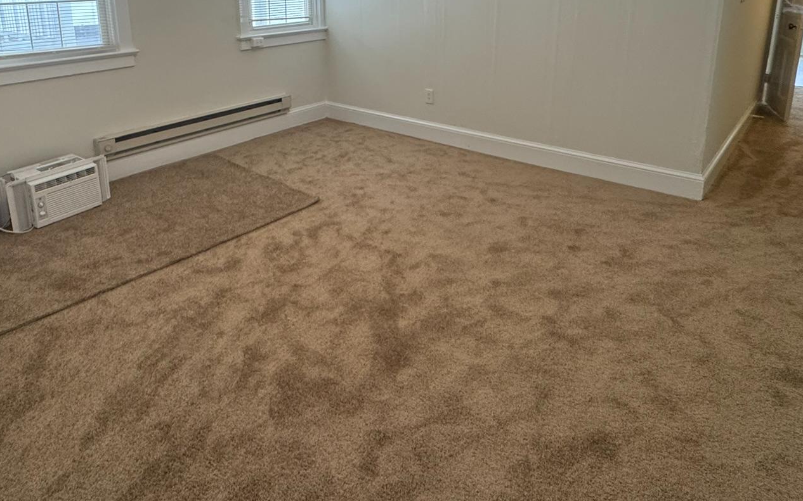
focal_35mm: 24
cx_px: 329
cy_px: 96
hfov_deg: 74.1
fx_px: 525
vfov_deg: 48.0
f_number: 2.2
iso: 250
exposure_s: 1/125
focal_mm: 2.22
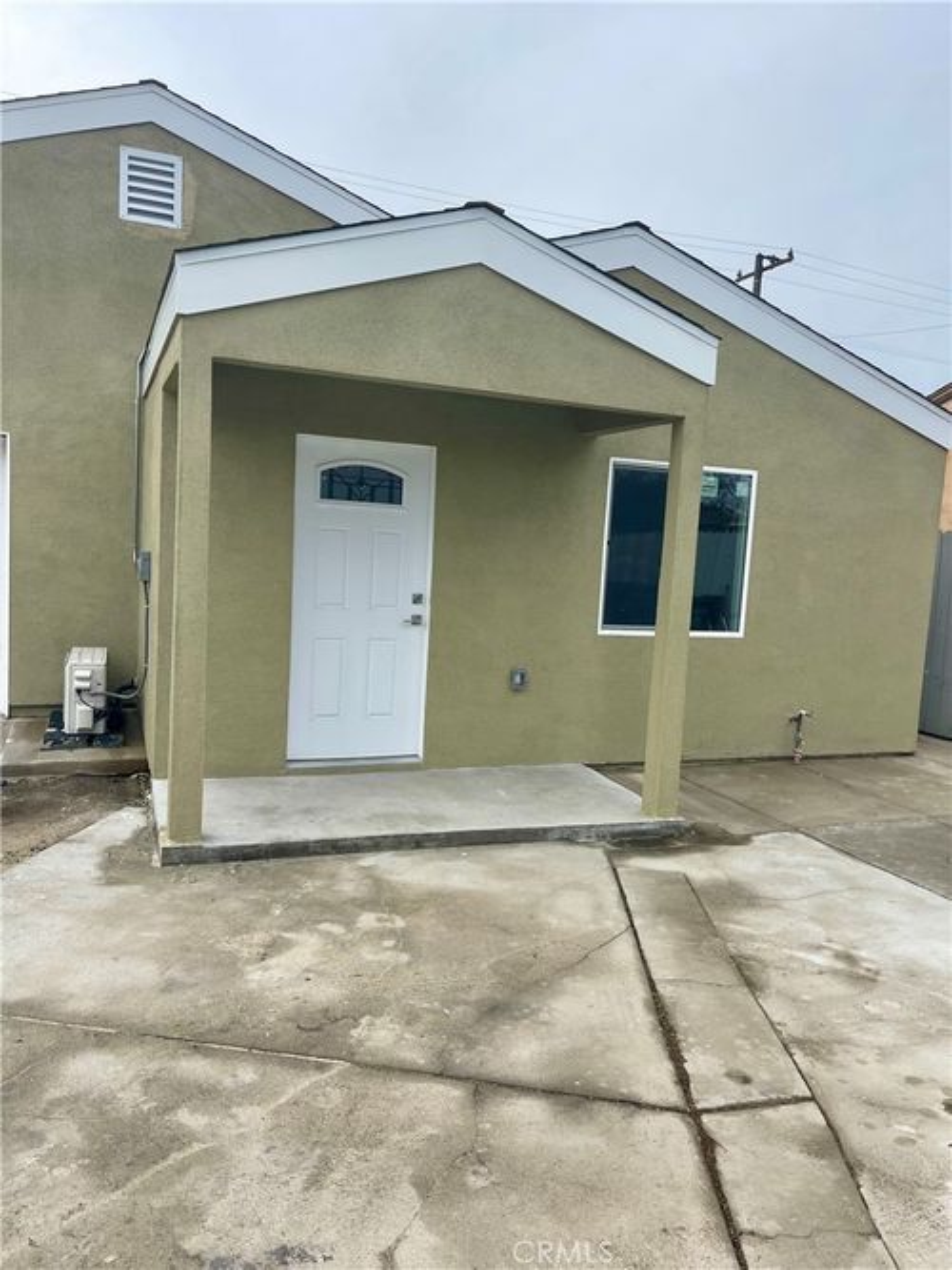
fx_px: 917
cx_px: 476
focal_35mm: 25
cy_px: 635
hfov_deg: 54.9
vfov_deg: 69.4
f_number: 1.6
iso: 32
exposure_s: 1/1739
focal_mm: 5.1
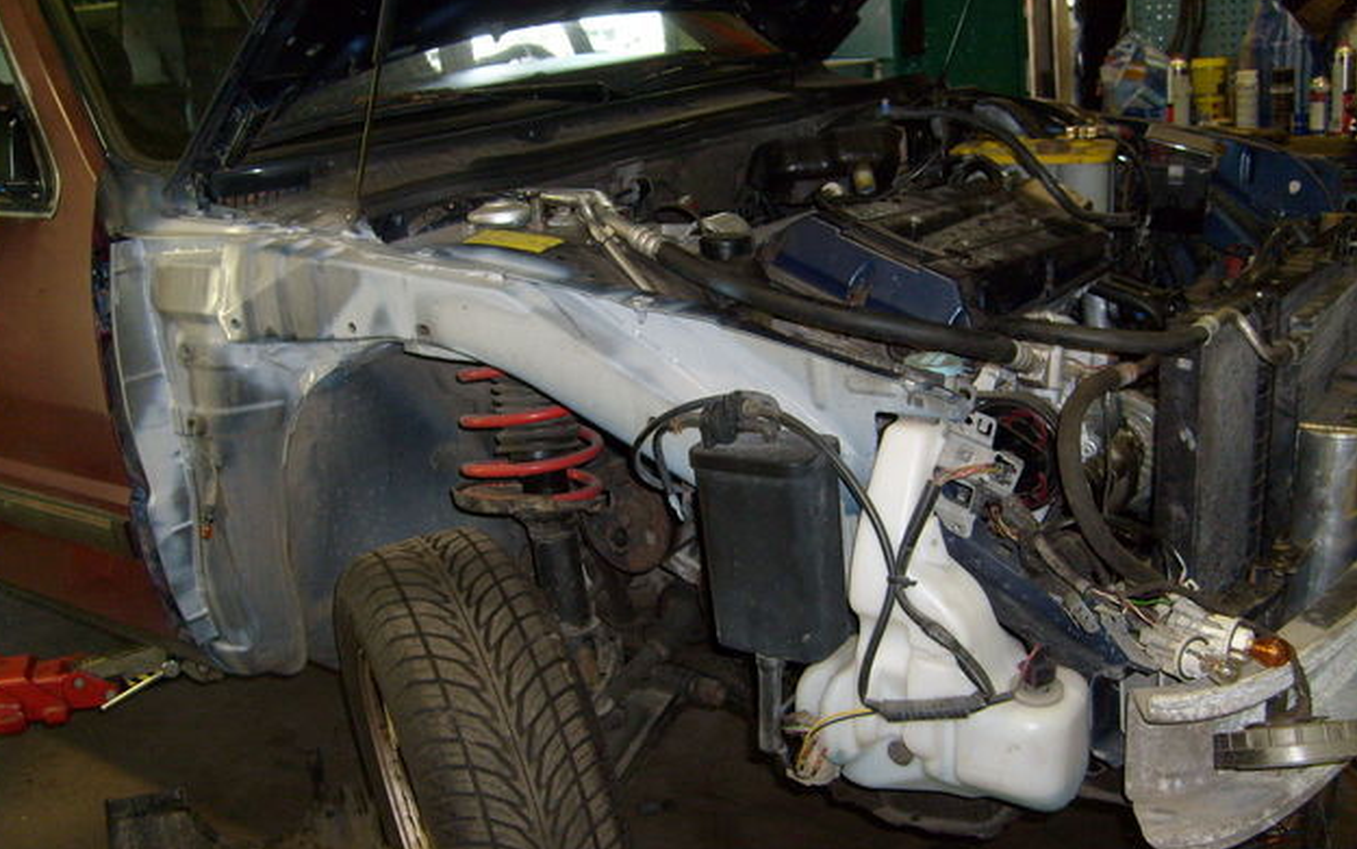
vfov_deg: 33.6
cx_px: 664
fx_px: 1406
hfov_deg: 51.5
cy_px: 469
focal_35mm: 38
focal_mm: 5.8
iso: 100
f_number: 2.8
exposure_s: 1/45
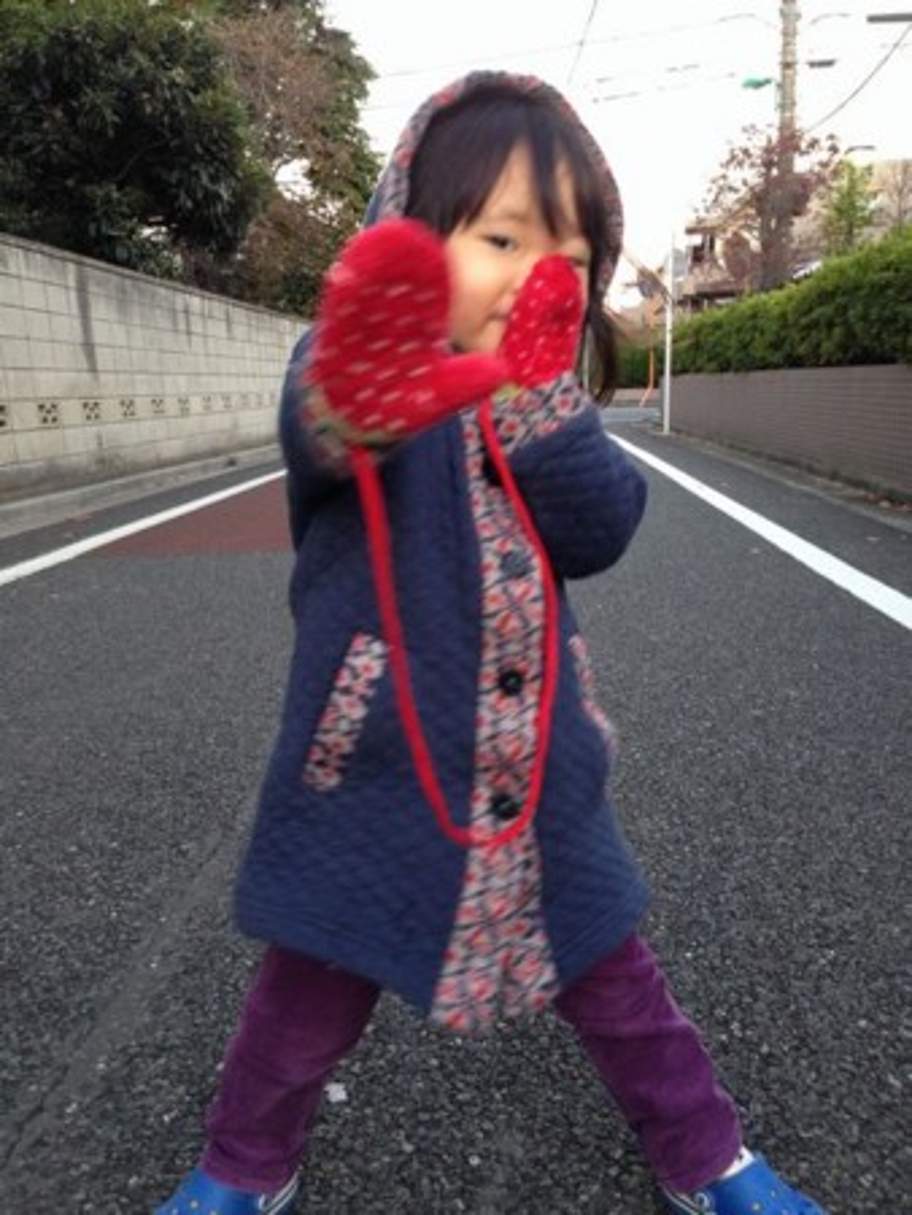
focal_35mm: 33
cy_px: 608
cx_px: 456
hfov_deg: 43.0
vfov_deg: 55.3
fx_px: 1158
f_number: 2.4
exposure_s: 1/20
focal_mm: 4.12
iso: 125
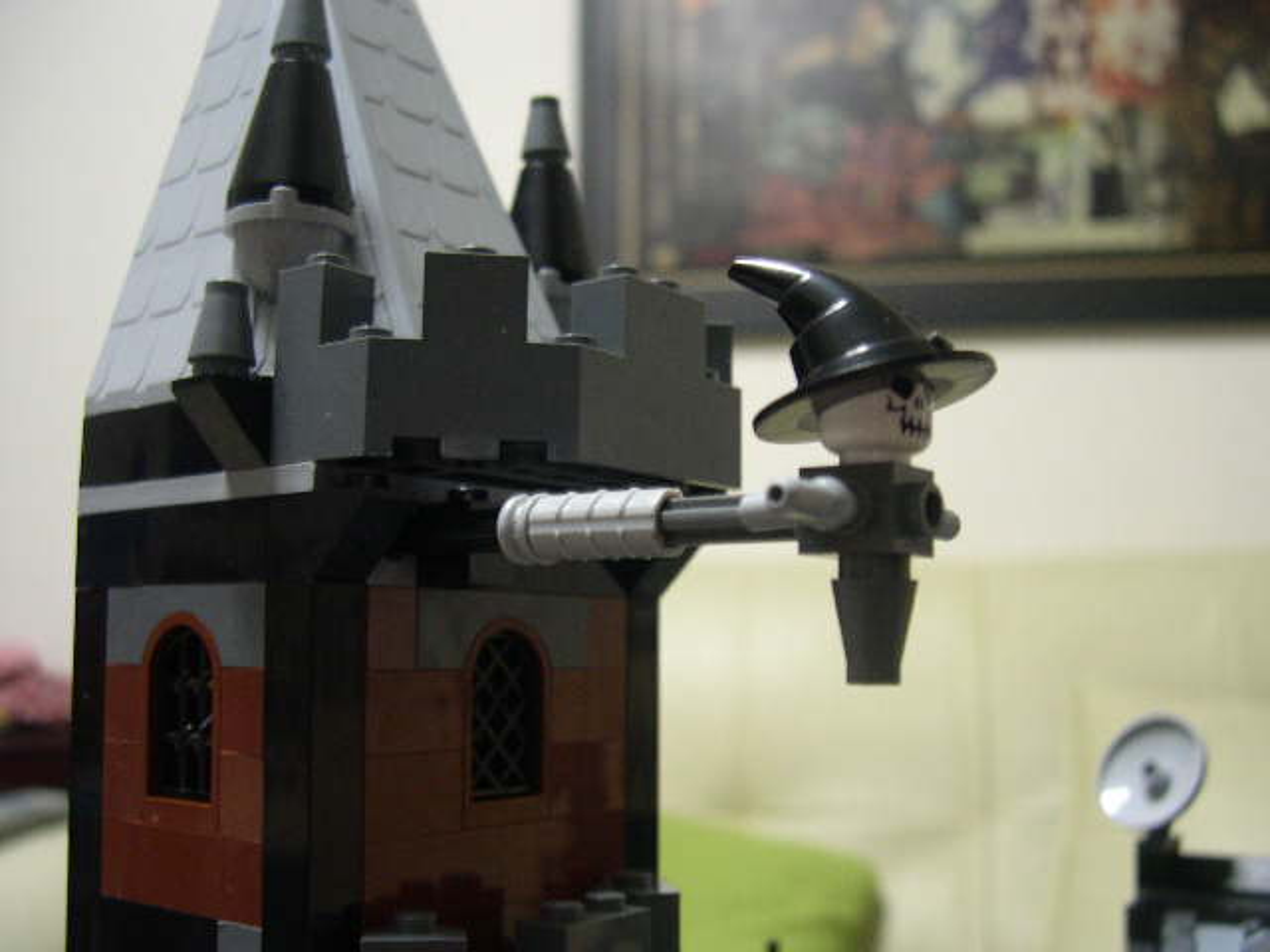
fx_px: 1394
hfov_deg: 49.0
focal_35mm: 38
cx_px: 635
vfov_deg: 37.7
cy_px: 476
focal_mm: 8
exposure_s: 1/4.8
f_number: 2.8
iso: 268
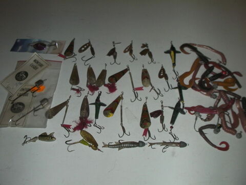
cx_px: 123
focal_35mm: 38
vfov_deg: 37.7
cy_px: 92
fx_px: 270
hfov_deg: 49.0
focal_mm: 6.3
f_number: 5.6
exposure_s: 1/30
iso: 200
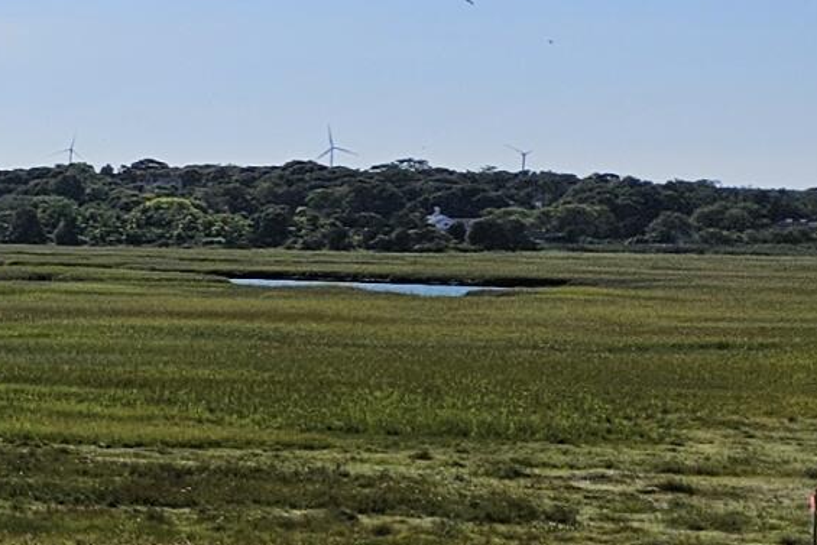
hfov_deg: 12.1
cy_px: 331
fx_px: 2883
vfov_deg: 10.8
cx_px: -1272
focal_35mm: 127
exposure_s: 1/5116
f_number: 1.8
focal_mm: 5.4
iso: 25
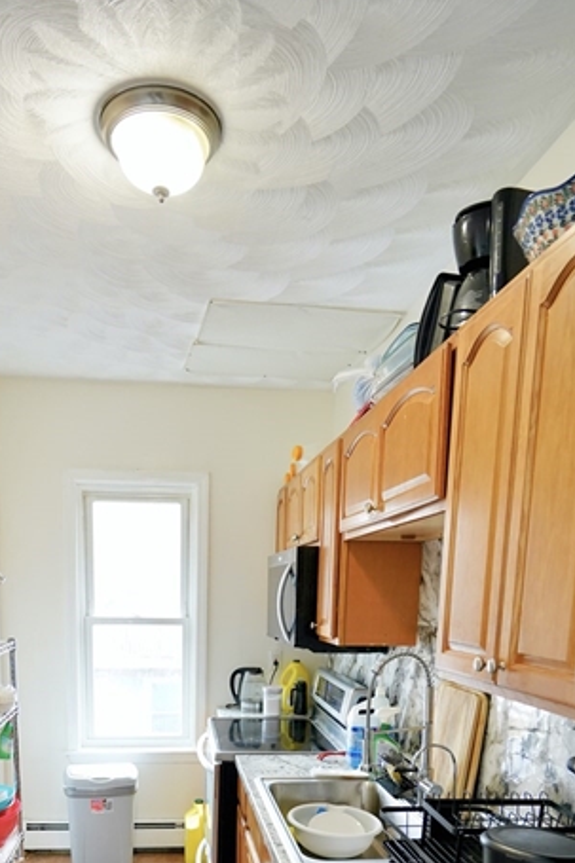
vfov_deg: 61.6
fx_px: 647
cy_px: 696
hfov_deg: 47.4
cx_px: 214
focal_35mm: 27
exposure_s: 1/60
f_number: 4
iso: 2000
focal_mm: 16
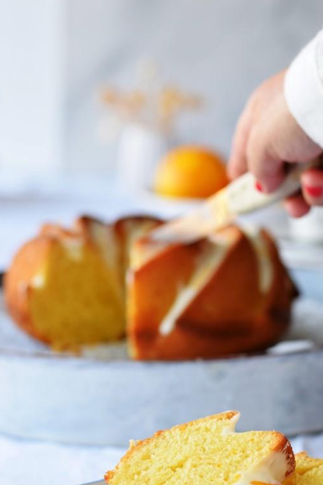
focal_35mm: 102
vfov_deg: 19.9
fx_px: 1373
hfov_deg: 13.4
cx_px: 206
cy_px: 325
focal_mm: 50
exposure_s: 1/80
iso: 200
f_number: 3.5
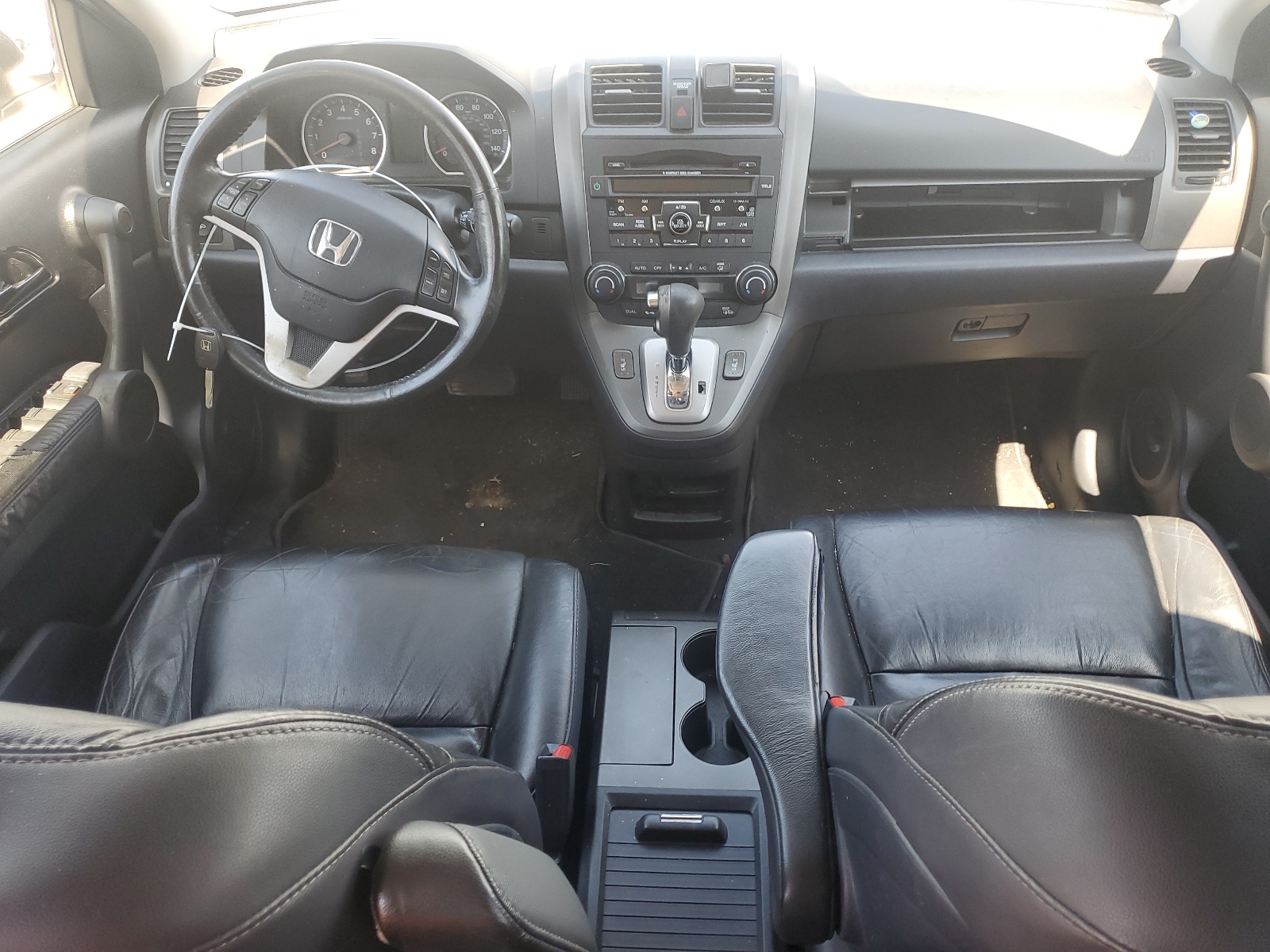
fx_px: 954
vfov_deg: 53.1
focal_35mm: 26
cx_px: 635
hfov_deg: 67.3
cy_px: 476
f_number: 1.5
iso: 61
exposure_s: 1/120
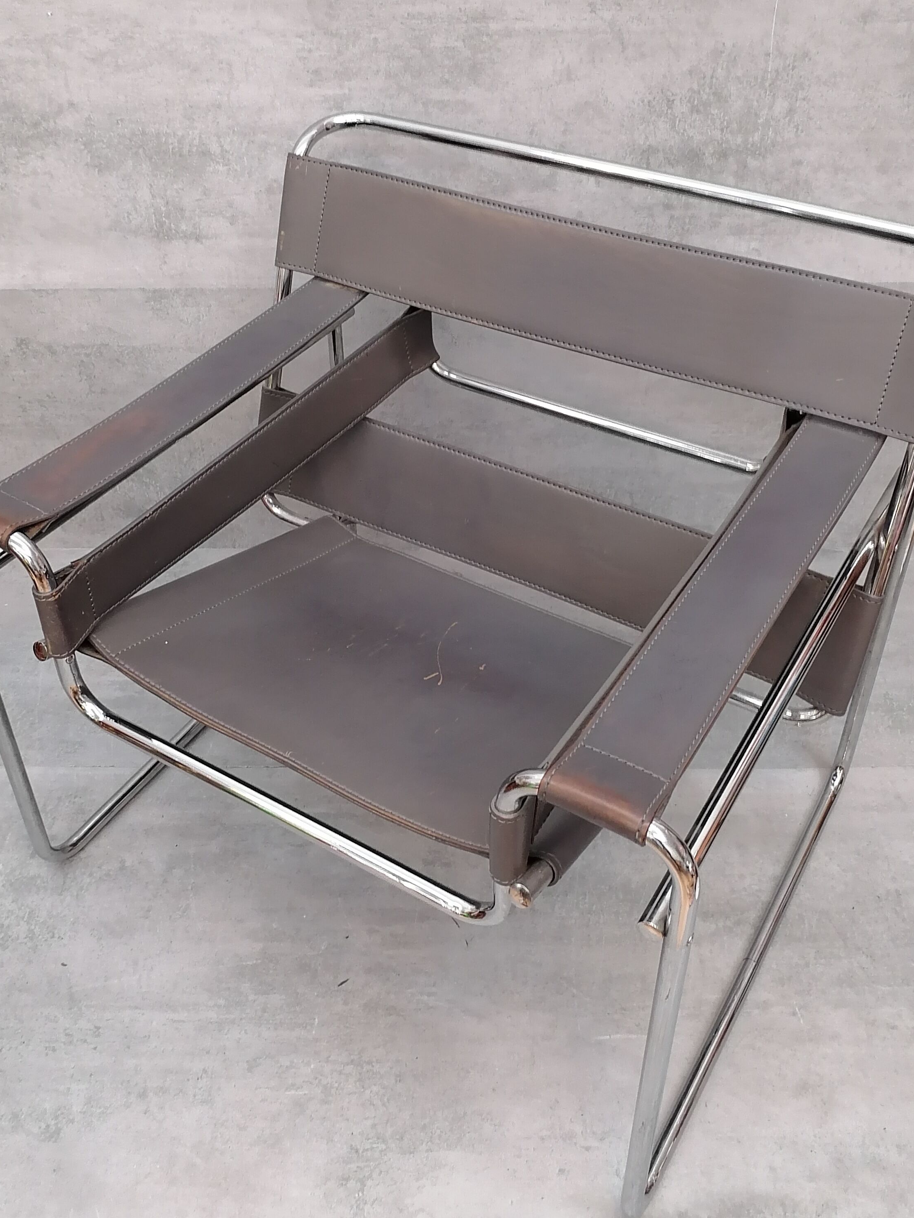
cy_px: 517
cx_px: 443
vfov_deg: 52.4
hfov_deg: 40.7
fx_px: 1232
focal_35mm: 35
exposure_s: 1/33.3
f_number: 1.8
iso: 250
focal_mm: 5.3
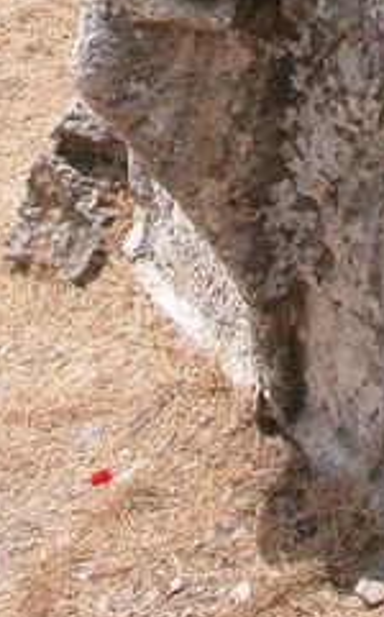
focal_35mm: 148
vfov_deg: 13.2
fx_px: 2486
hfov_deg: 8.7
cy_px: -351
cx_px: 451
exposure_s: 1/683
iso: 100
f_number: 4.6
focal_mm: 10.7
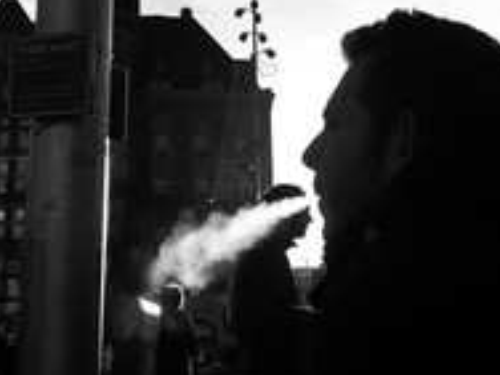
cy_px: 166
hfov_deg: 35.4
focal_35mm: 54
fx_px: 780
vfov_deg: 27.0
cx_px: 303
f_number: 2.2
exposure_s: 1/2481
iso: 25
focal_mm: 4.15
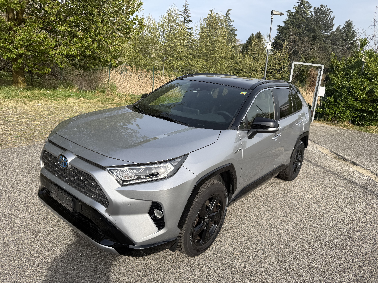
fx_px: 262
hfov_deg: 71.6
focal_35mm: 24
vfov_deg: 56.8
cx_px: 189
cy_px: 142
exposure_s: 1/3425
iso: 80
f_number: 1.78
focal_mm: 6.76
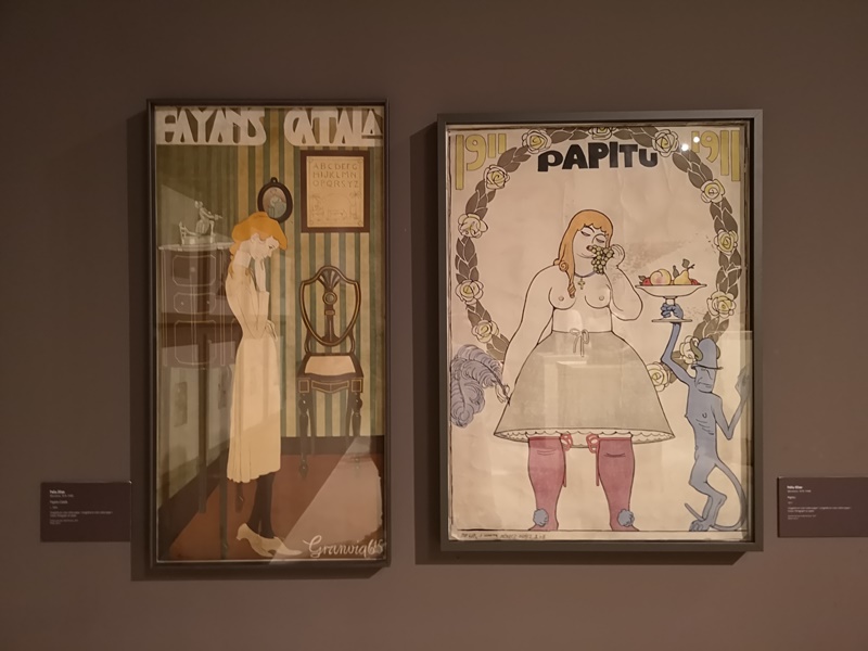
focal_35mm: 27
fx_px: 677
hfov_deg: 65.3
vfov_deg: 51.4
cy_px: 326
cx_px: 434
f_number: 1.8
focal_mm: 3.95
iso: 640
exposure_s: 1/16.7
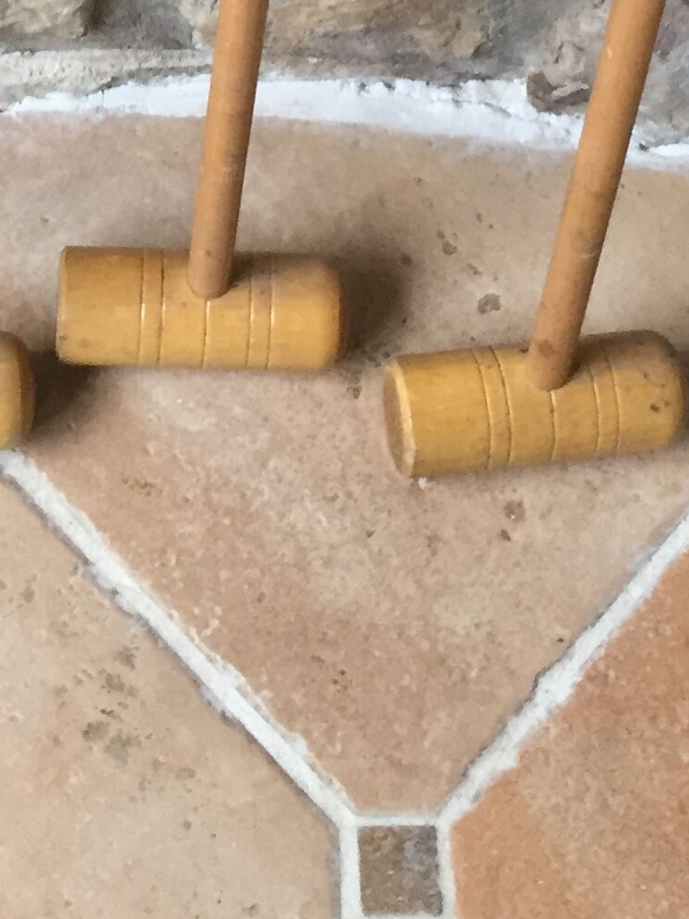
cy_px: -490
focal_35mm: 95
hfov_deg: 15.5
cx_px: 222
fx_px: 2521
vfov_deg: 18.2
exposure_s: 1/33
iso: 125
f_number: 2.2
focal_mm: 4.15
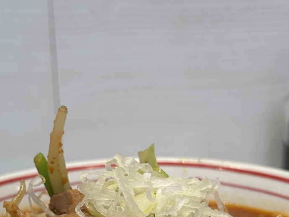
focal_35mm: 75
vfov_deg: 19.1
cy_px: 222
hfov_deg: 25.9
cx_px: 104
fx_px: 626
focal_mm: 5.7
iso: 50
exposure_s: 1/100
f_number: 1.5
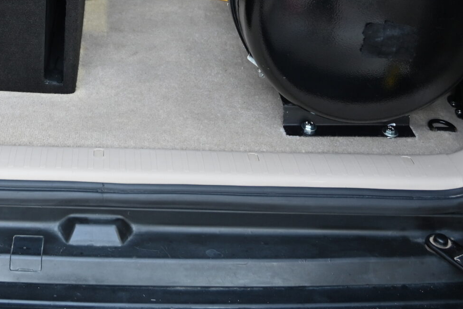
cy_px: -95
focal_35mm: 63
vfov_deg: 19.8
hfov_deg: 31.3
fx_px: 810
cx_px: 110
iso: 200
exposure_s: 1/20
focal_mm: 24
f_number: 4
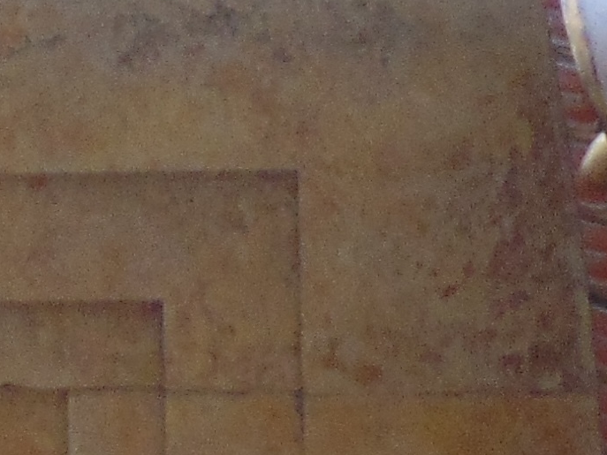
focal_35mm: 997
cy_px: 66
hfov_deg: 2.0
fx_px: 17480
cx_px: 1447
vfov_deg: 1.5
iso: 80
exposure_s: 1/30
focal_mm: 23.9
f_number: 4
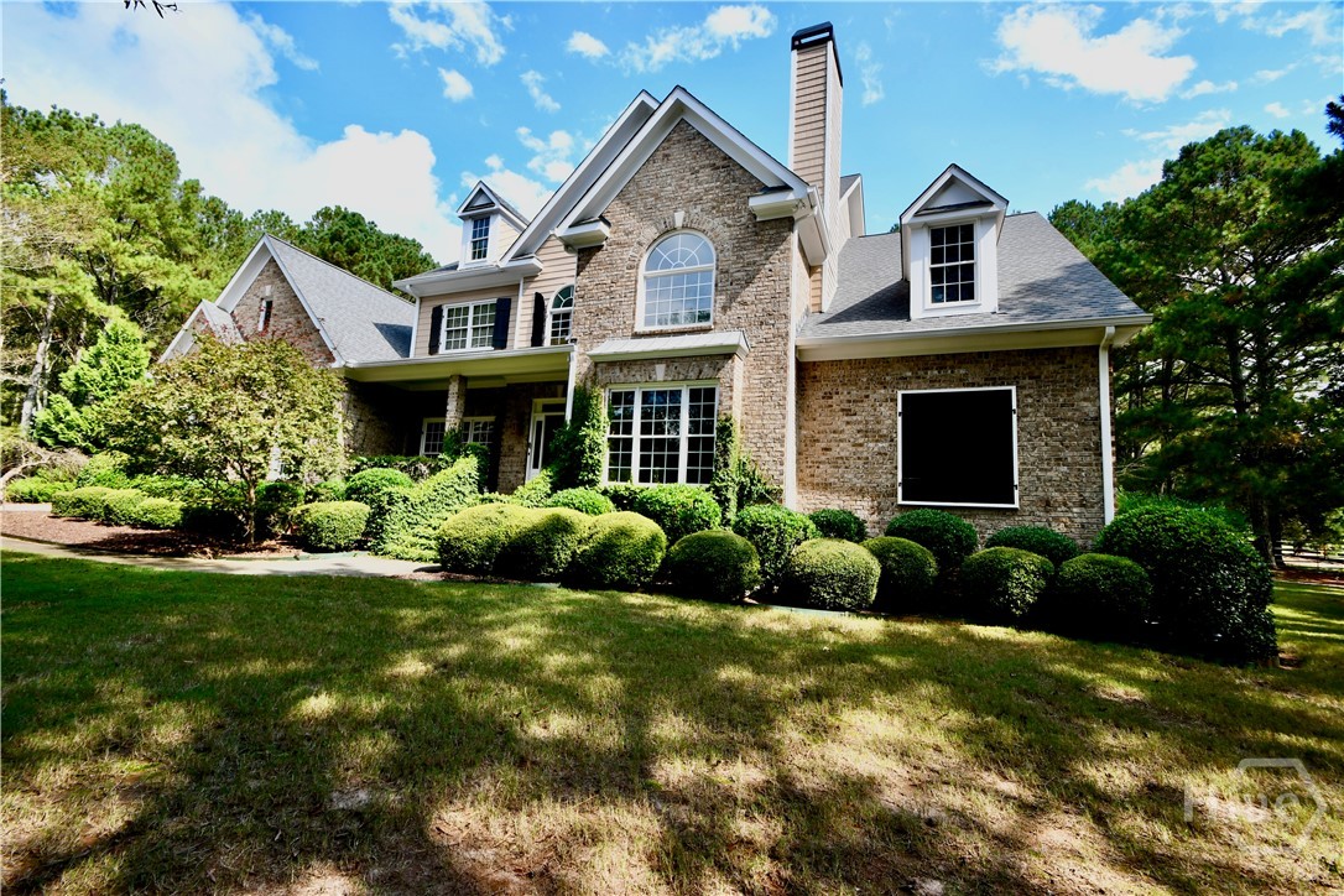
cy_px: 448
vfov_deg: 77.3
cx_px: 672
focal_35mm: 15
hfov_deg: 100.4
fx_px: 560
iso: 200
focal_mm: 10
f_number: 7.1
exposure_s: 1/250
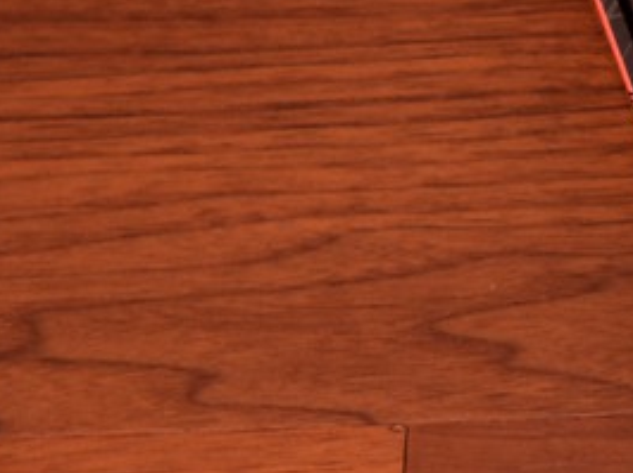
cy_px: 61
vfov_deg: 4.9
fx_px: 5554
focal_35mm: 304
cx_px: 1192
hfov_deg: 6.4
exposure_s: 1/60
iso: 1600
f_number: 5.6
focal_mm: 82
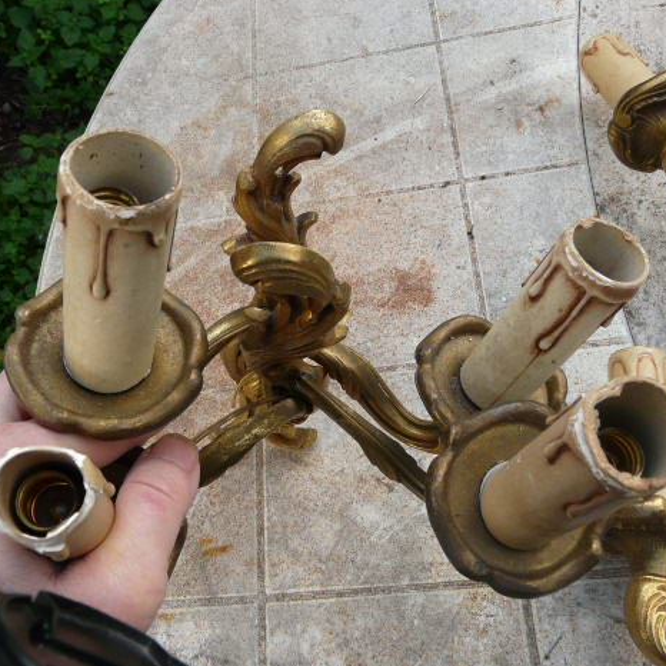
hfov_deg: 48.4
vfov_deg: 48.5
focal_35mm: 34
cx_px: 312
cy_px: 333
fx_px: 740
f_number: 4
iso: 100
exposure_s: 1/125
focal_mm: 4.6
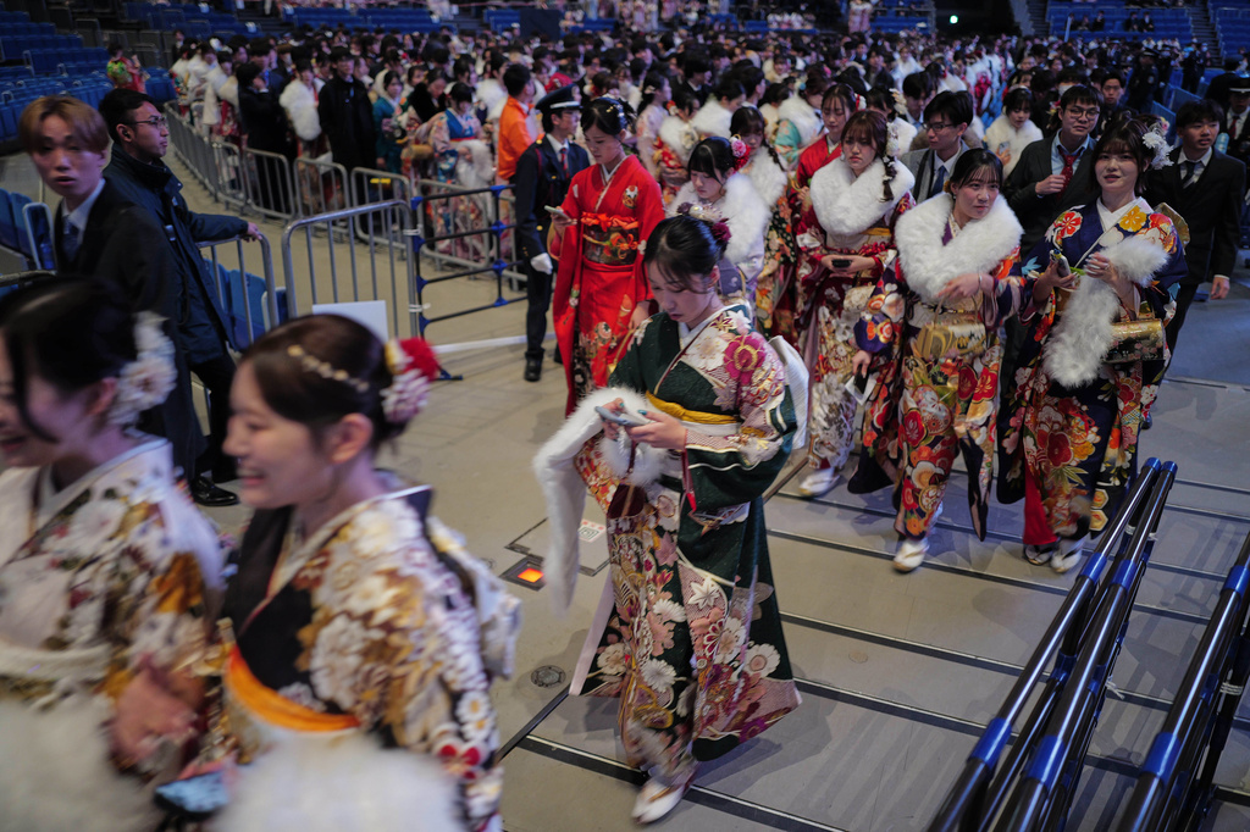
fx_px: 972
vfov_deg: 46.4
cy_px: 416
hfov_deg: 65.5
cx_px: 625
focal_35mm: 28
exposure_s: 1/50
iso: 1250
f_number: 1.7
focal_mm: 28
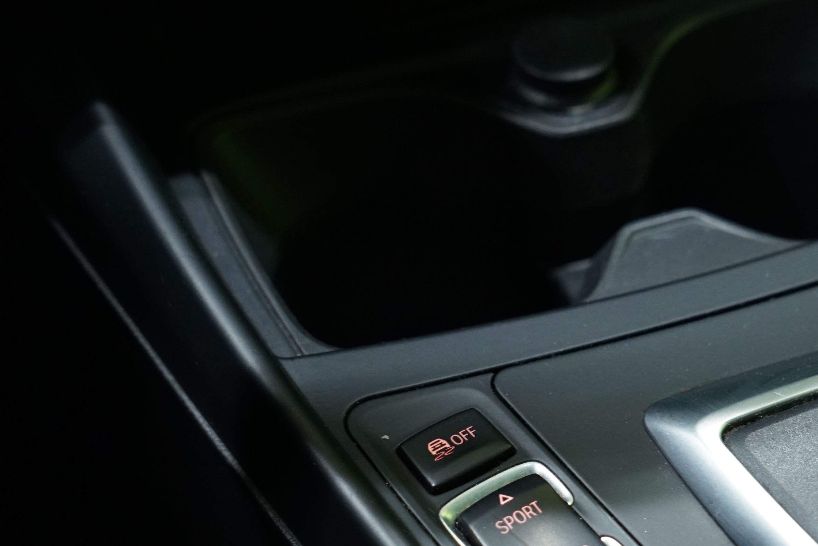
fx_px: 1454
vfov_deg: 21.0
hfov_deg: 31.2
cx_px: 527
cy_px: 445
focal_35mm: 64
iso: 1600
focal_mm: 39
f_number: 5
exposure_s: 1/20
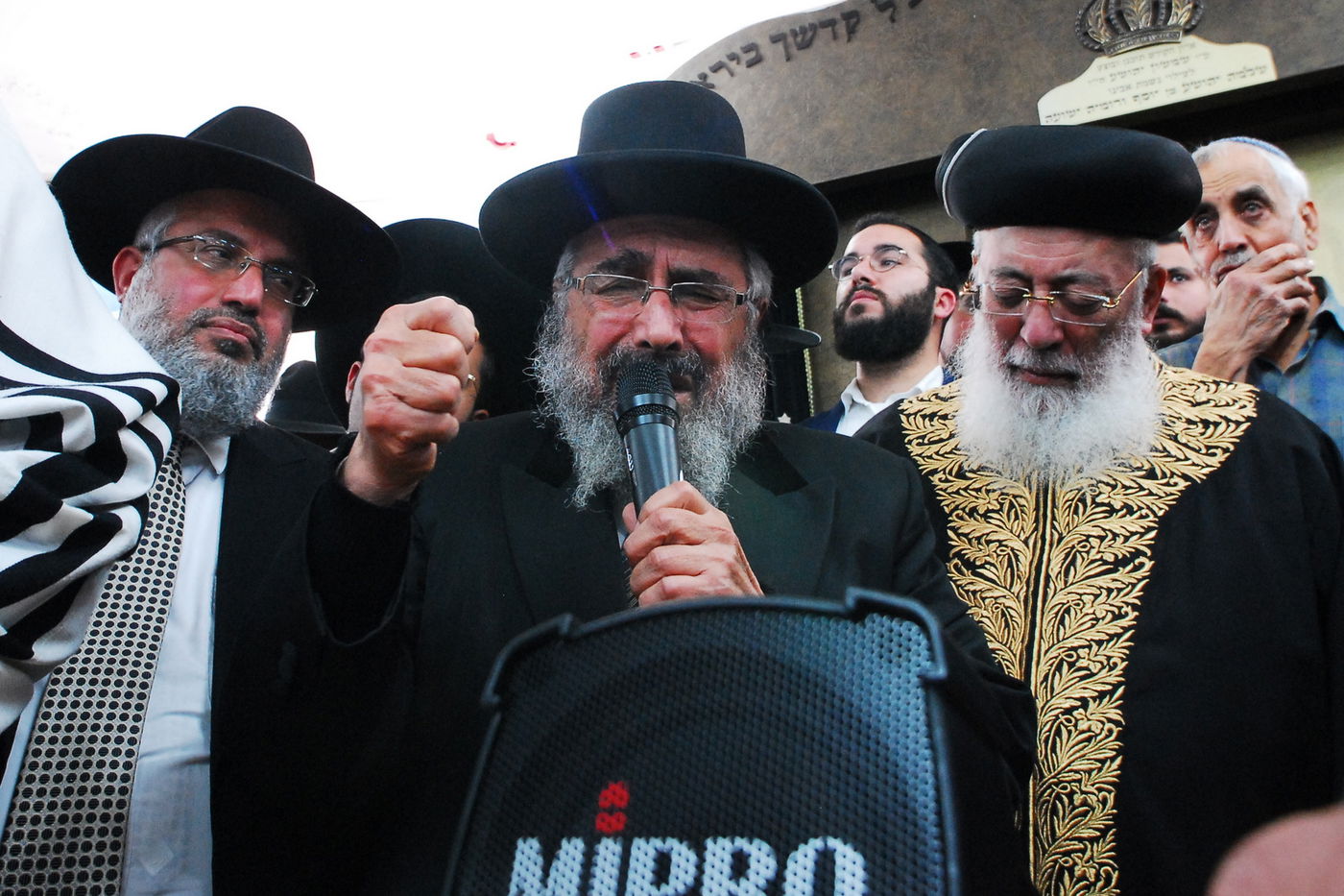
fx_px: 784
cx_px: 672
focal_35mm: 21
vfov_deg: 59.5
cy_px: 448
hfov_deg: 81.2
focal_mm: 14
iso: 1000
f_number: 5.6
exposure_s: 1/40
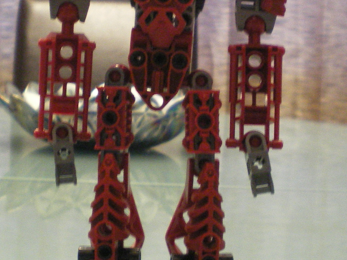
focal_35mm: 90
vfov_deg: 16.3
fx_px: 902
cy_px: 37
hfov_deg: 21.8
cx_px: 183
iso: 400
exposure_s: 1/6
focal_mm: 6.3
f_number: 3.1
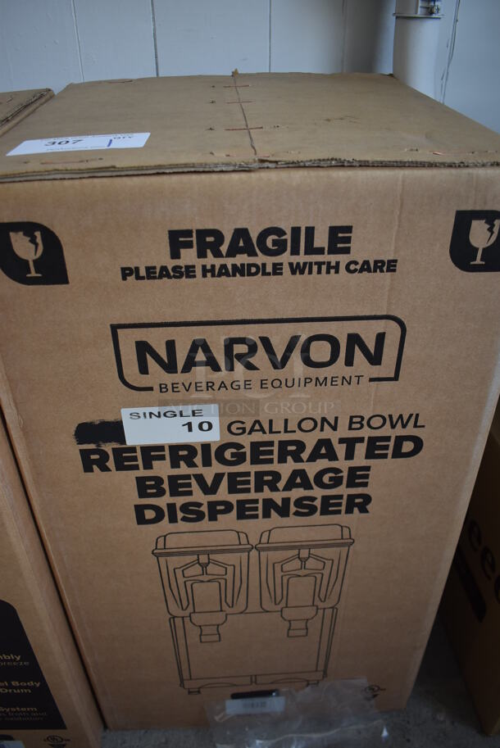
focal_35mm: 27
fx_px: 562
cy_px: 374
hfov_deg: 48.0
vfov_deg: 67.3
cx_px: 250
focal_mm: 18
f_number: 4
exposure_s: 1/250
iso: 400
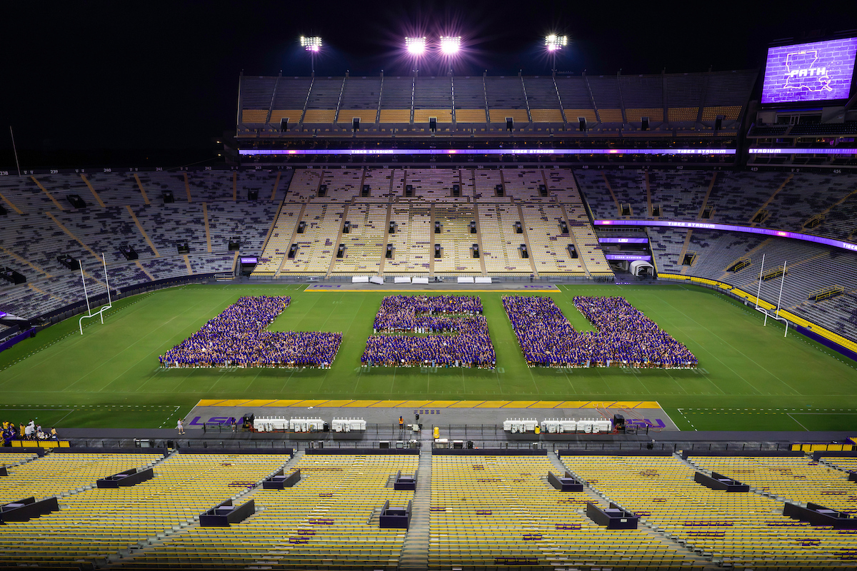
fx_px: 536
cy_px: 286
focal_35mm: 22
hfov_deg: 77.3
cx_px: 428
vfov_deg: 56.1
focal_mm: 22.5
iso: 6400
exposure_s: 1/125
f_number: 20
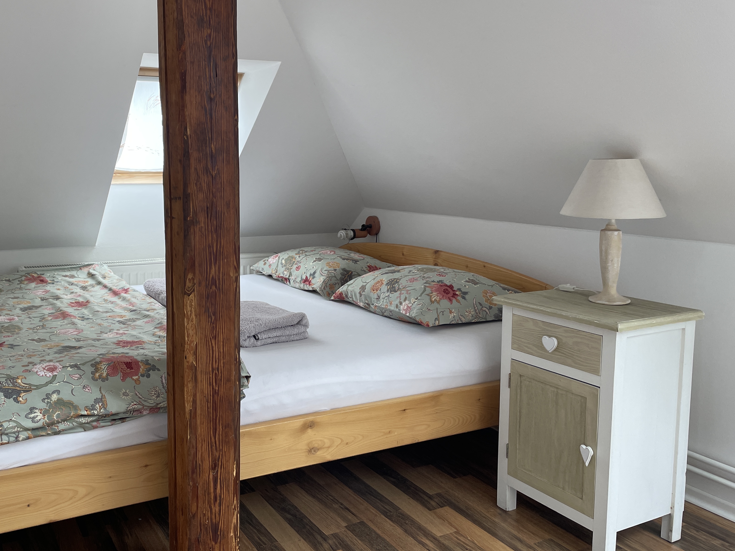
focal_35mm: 33
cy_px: 237
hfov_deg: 54.8
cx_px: 279
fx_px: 701
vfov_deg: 42.8
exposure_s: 1/121
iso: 80
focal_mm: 4.2
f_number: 1.6
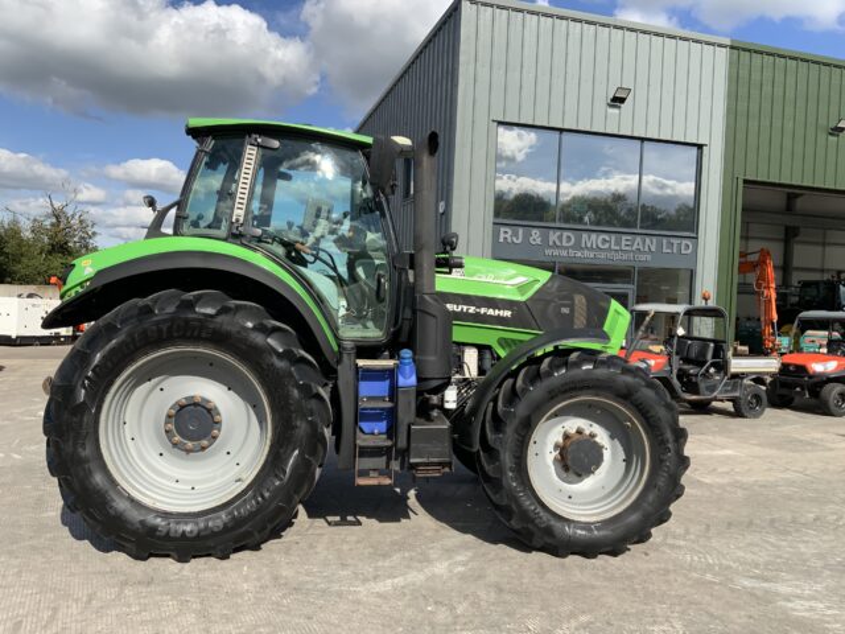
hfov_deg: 61.7
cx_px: 422
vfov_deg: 48.2
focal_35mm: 29
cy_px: 317
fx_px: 708
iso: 16
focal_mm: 3
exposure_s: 1/1848
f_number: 1.8
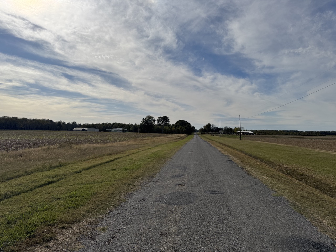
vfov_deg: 56.8
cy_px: 126
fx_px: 233
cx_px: 168
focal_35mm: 24
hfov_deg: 71.6
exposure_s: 1/12346
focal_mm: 6.76
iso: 64
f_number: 1.78
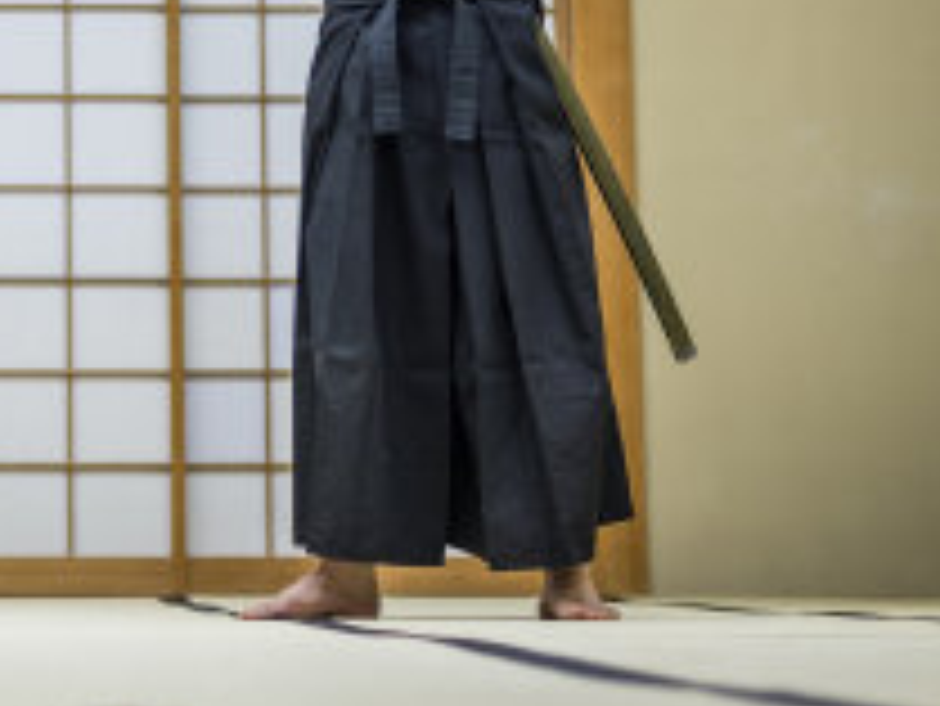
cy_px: -151
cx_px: -49
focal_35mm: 141
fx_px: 3831
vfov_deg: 10.4
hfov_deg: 13.7
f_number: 1.8
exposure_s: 1/80
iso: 200
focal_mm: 50
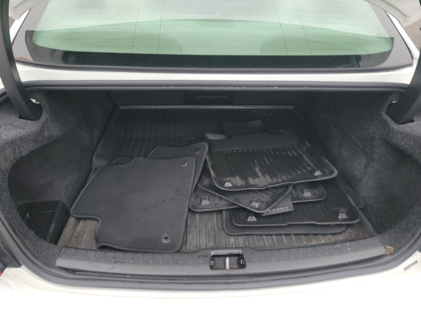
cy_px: 158
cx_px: 210
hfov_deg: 71.6
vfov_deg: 56.8
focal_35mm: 24
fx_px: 292
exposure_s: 1/59
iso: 77
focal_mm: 6.7
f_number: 1.8
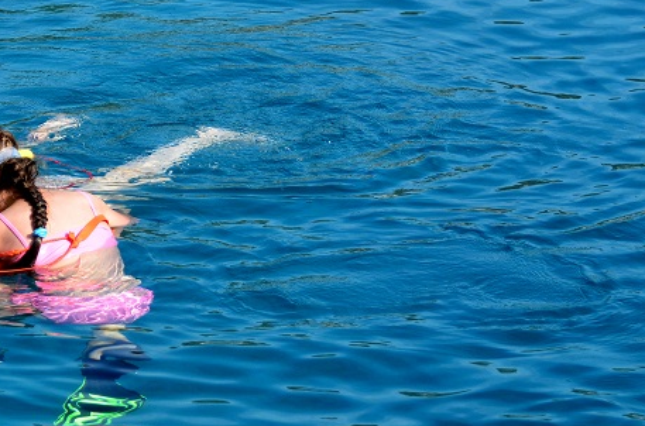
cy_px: 62
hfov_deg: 9.9
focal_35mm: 207
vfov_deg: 6.6
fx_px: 3699
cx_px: 58
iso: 640
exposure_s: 1/3200
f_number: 4.5
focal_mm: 70
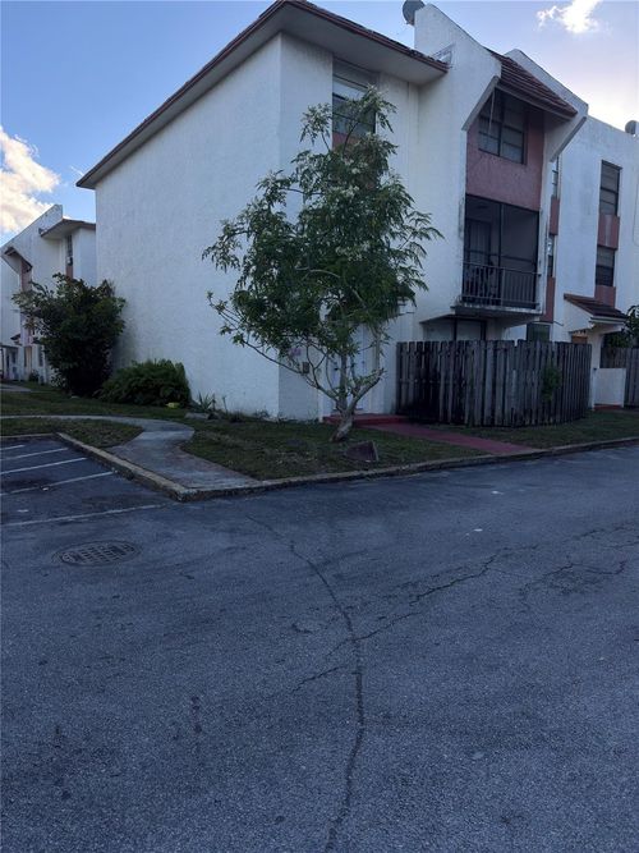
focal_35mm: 24
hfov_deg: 56.8
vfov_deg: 71.6
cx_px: 320
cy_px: 426
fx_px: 591
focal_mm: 6.76
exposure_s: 1/1698
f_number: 1.78
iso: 100
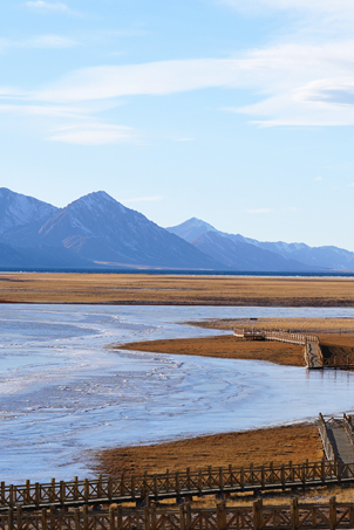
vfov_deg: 11.0
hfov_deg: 7.3
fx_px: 2758
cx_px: 358
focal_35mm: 187
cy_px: 287
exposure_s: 1/800
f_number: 5
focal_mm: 106
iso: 100
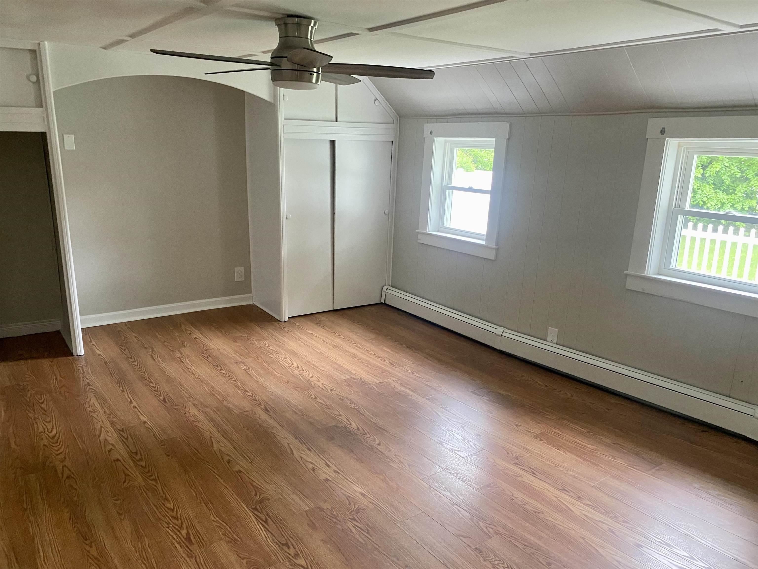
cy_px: 284
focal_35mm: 26
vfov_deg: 53.1
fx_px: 569
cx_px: 379
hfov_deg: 67.3
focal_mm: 4.25
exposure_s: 1/60
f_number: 1.8
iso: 400
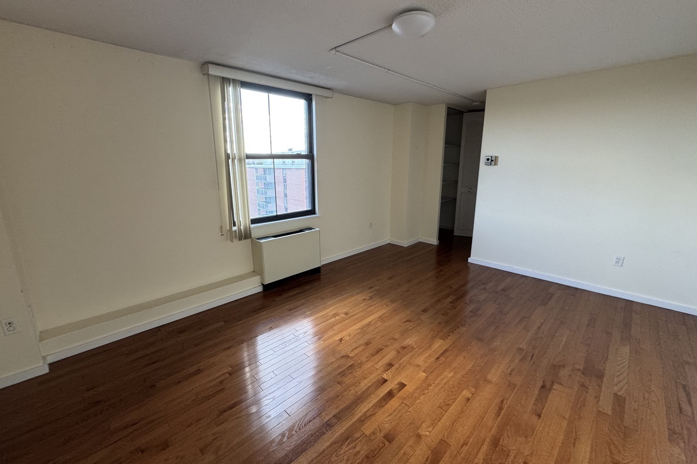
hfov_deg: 100.4
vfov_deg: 77.3
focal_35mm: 15
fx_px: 290
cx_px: 339
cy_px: 225
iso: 200
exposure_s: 1/99
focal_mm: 2.22
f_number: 2.2
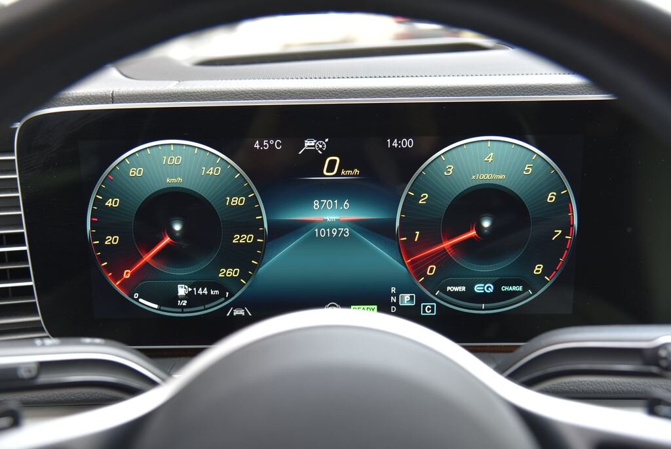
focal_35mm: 38
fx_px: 709
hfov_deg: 50.7
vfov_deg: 35.1
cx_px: 336
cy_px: 224
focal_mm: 38
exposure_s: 1/30
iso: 500
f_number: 4
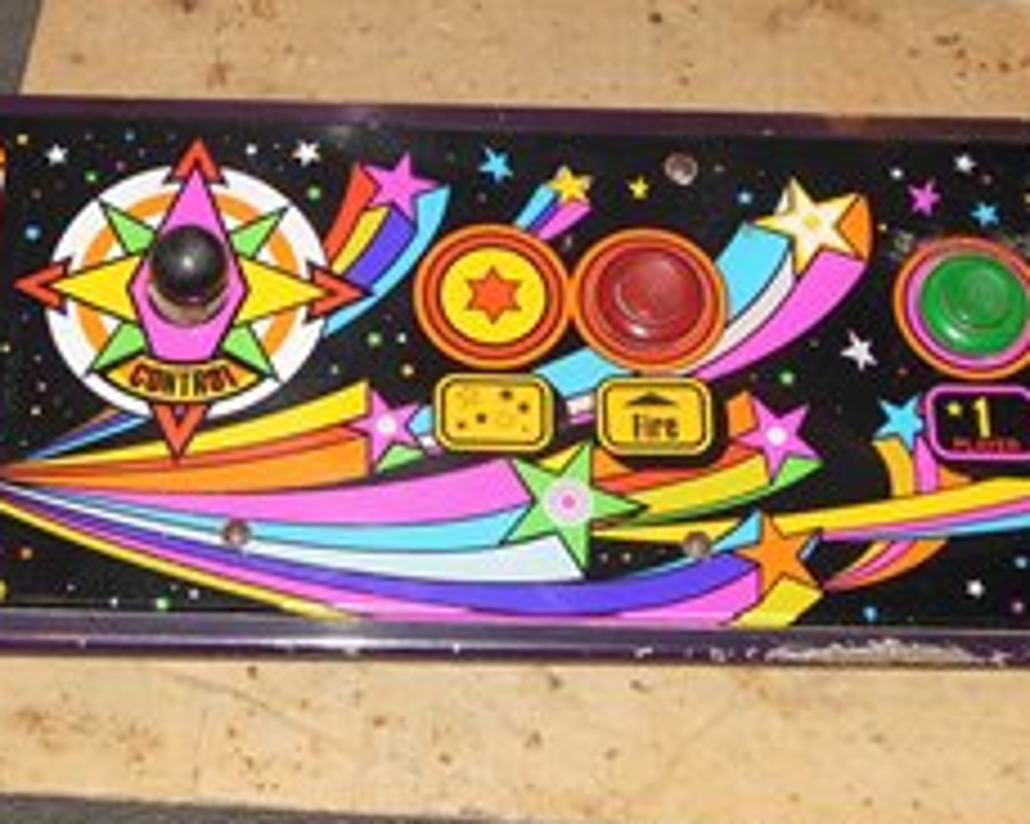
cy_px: 243
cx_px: 445
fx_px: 1920
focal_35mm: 63
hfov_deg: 30.0
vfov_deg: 24.0
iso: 200
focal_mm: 6
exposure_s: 1/30
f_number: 3.5
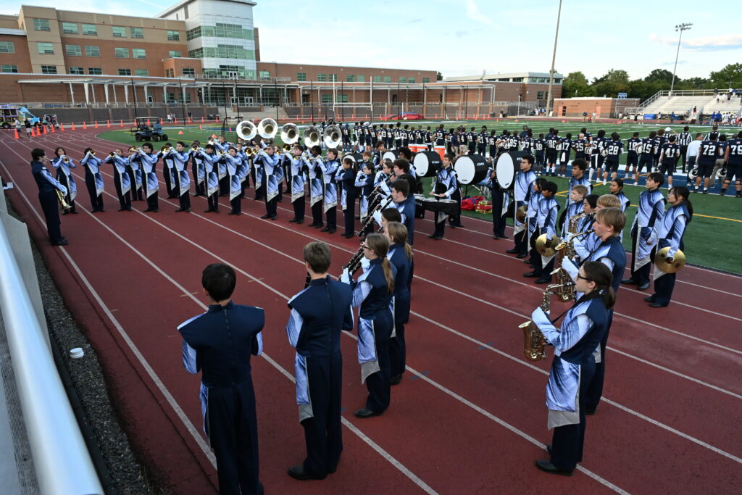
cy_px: 248
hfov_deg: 73.7
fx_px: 495
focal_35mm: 24
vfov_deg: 53.1
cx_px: 371
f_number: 13
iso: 5000
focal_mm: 24
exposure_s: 1/640
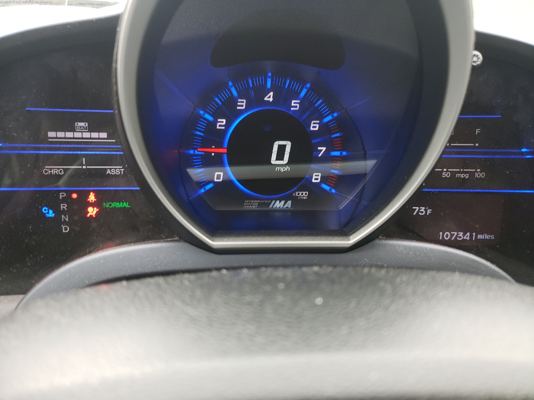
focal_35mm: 26
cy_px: 200
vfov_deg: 53.1
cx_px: 267
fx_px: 401
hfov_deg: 67.3
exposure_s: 1/60.2
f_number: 1.5
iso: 113
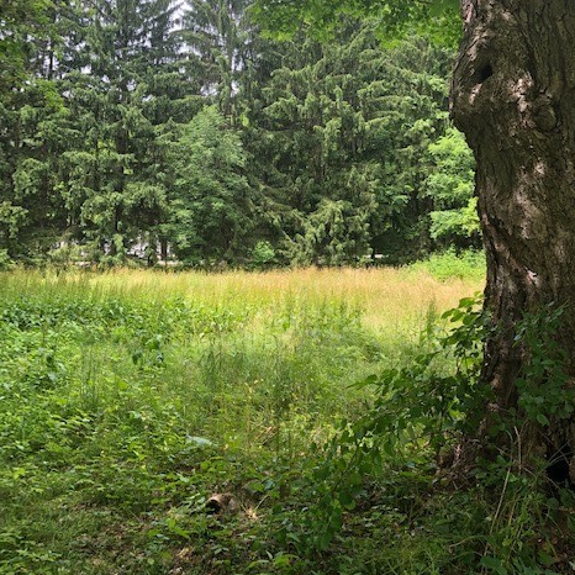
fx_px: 639
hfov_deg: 48.5
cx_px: 288
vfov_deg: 48.2
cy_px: 232
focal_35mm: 34
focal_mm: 3.99
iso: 20
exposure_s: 1/228
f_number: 1.8
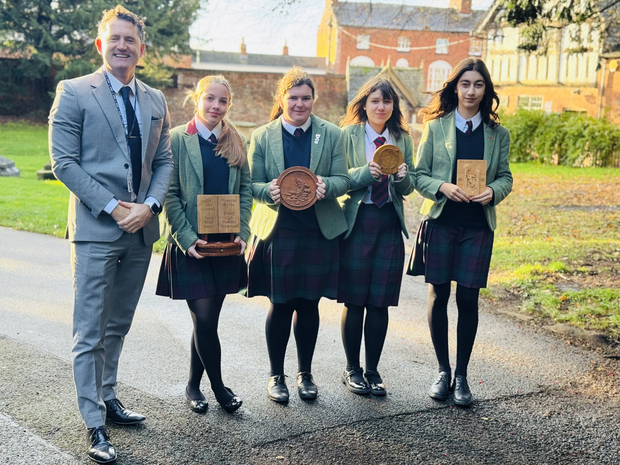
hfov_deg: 39.7
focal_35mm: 48
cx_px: 310
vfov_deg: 30.3
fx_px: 860
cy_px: 232
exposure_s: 1/167
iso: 64
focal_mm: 6.76
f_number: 1.78
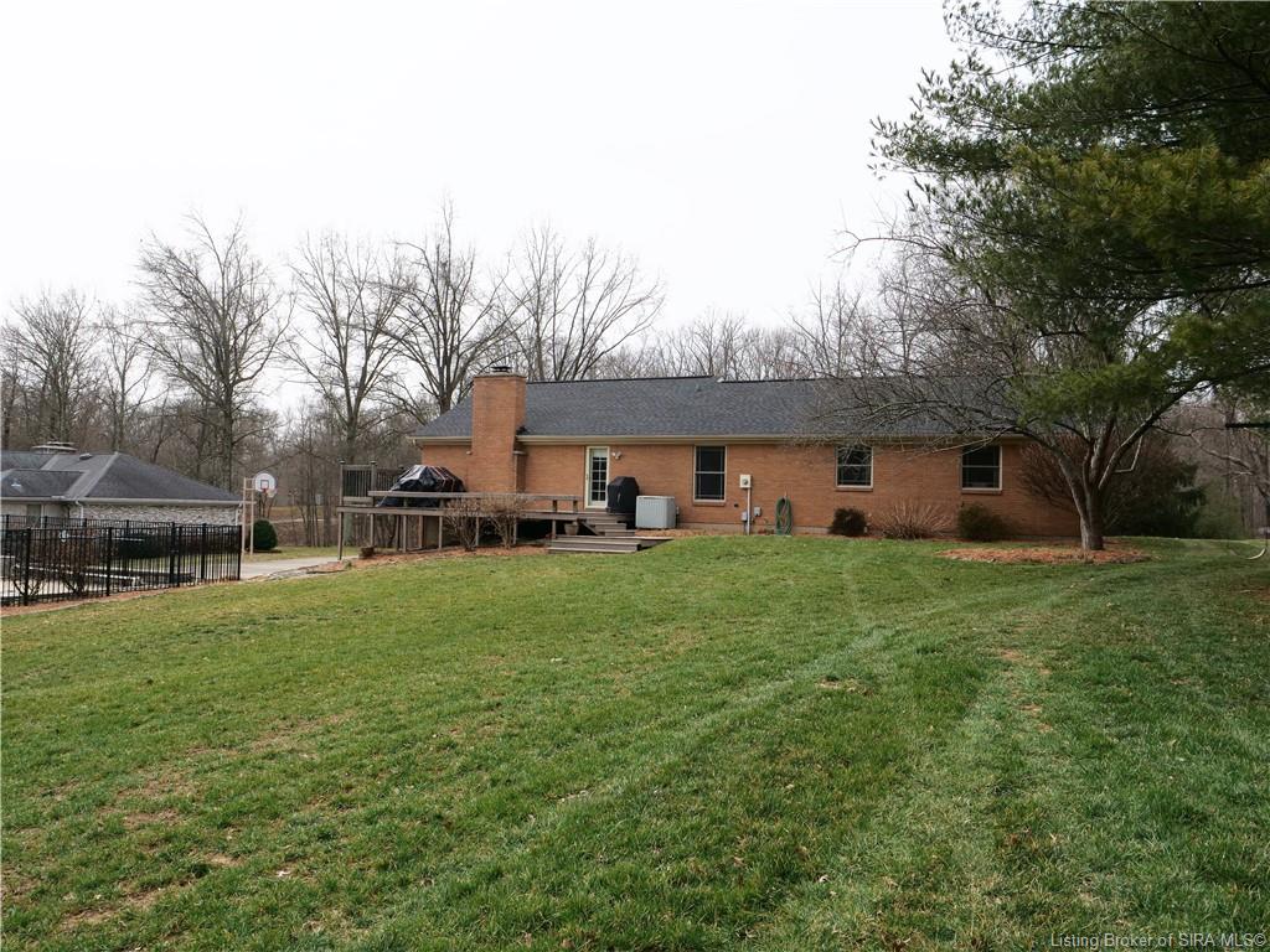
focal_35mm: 24
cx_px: 635
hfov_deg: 71.6
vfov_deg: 56.8
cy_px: 476
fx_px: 881
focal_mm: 12
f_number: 5.6
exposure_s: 1/640
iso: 200
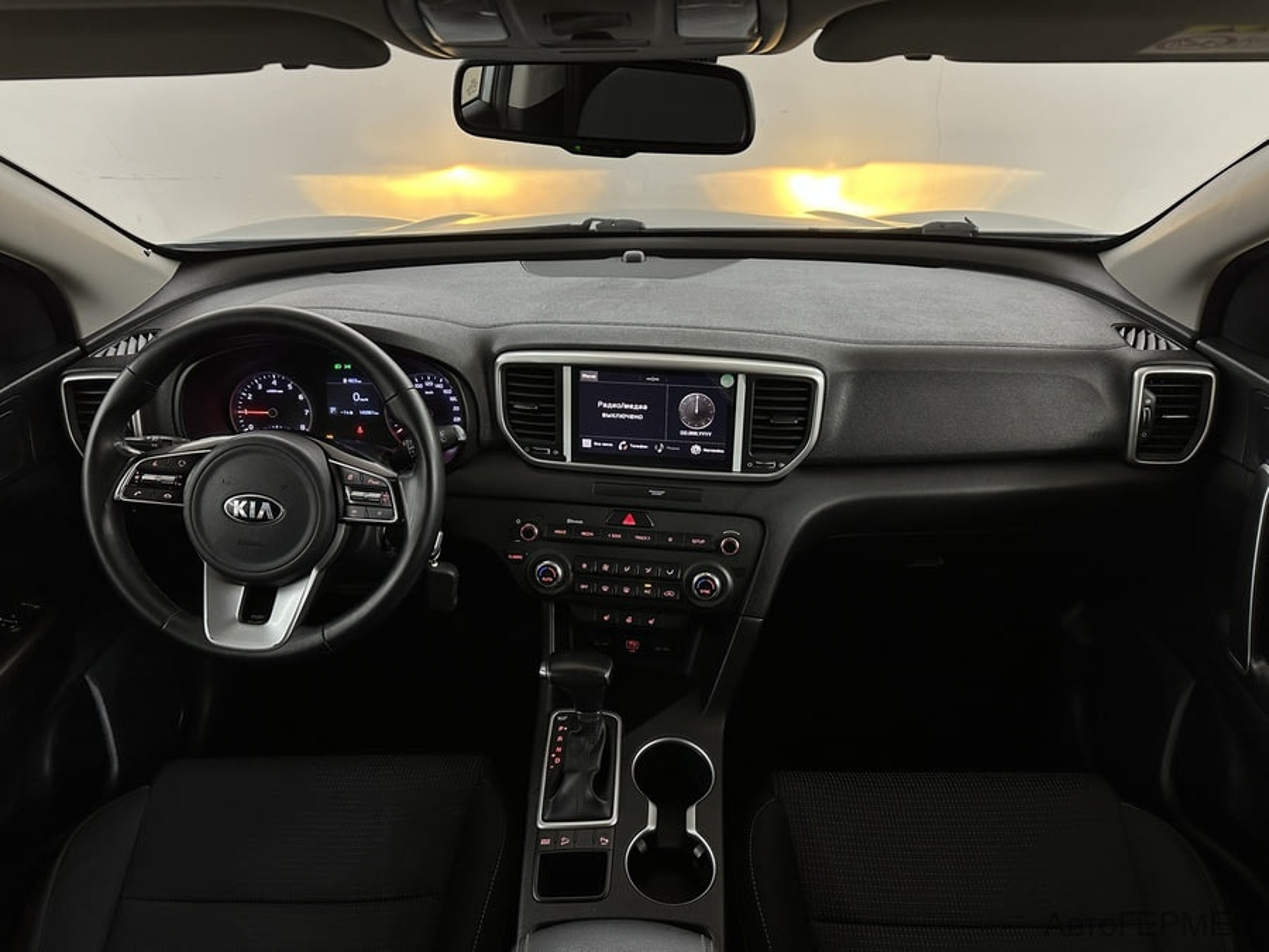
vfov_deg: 56.8
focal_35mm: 24
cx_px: 634
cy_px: 476
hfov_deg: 71.6
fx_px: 880
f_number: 1.78
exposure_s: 1/100
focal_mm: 6.86
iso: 200
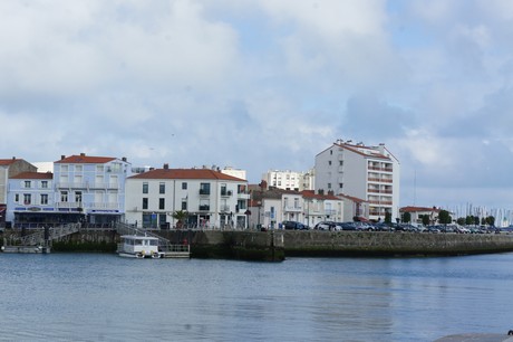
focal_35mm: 82
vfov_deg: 16.5
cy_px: 171
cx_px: 256
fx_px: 1175
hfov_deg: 24.6
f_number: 13
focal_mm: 55
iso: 250
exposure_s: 1/250
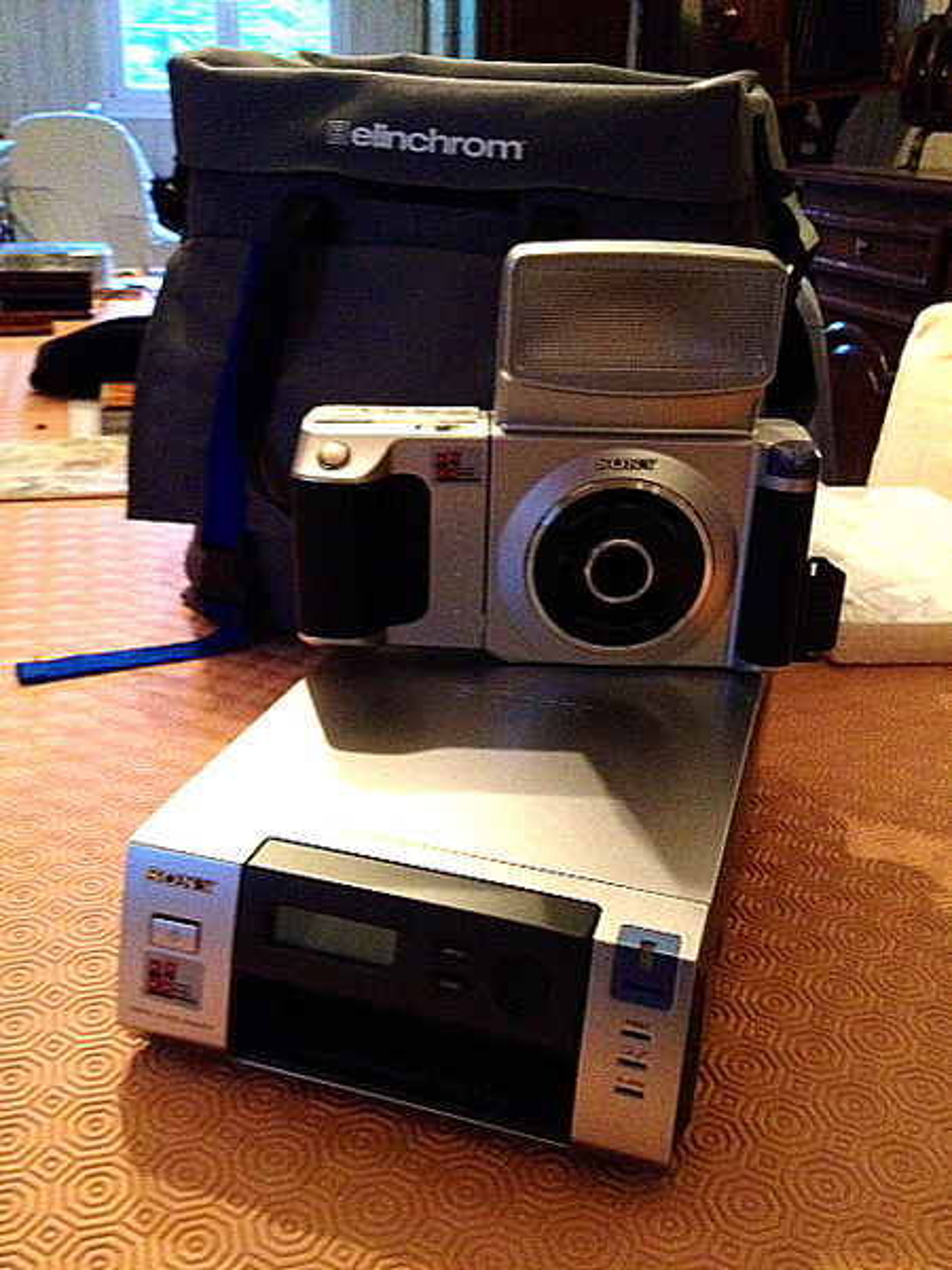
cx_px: 476
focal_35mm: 35
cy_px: 635
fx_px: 1283
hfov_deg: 40.7
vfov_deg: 52.6
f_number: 2.4
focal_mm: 4.28
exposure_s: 1/15
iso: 640
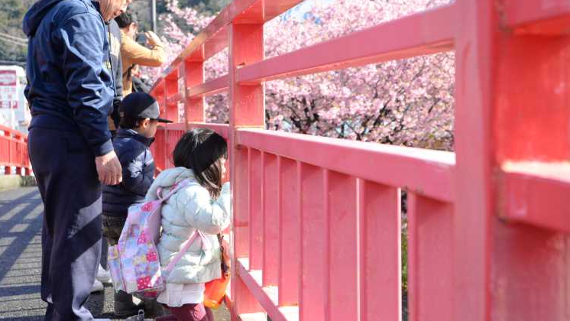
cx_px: 288
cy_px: 128
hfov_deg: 32.8
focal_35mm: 64
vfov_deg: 18.8
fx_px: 968
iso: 800
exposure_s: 1/400
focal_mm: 60
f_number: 11
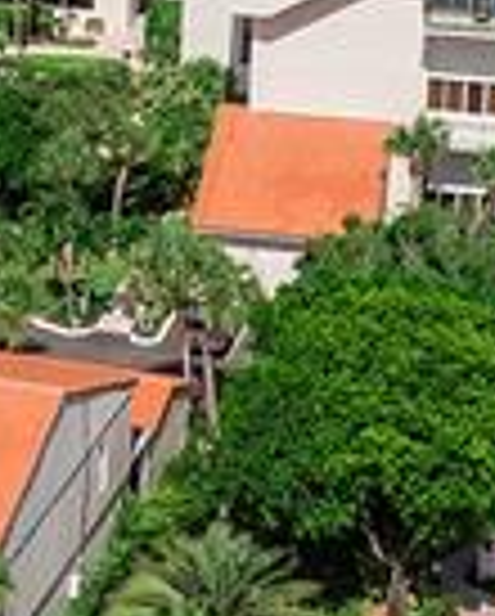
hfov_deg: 9.2
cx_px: -158
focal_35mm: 165
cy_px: -2
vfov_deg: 11.6
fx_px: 3015
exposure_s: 1/1600
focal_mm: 5.11
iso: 100
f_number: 3
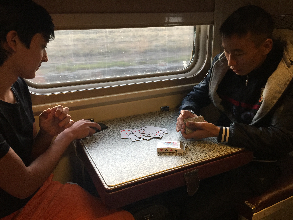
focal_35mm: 29
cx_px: 146
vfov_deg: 48.2
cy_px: 110
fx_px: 245
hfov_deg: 61.7
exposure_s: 1/33
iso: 80
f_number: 2.2
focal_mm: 4.15
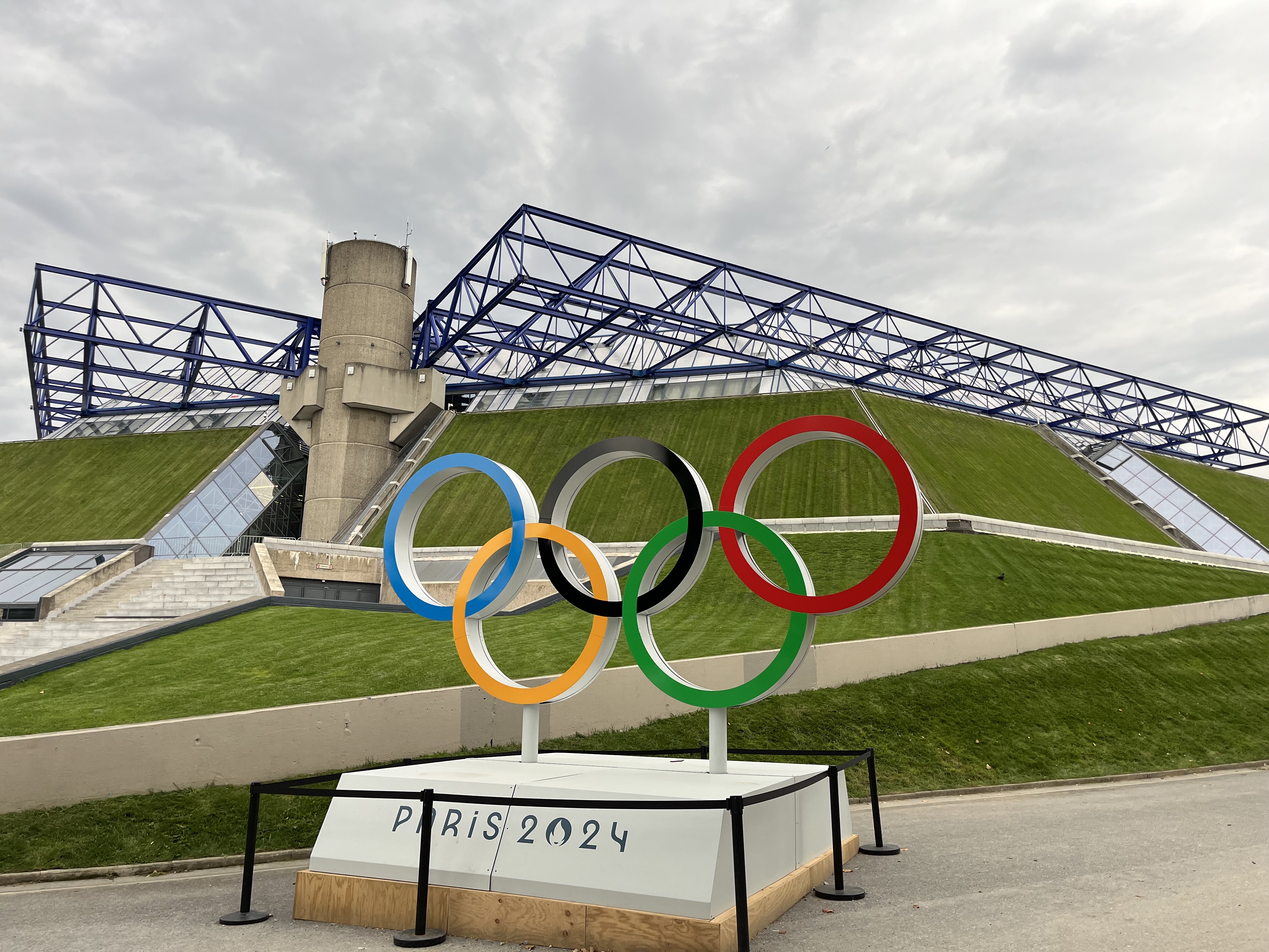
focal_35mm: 26
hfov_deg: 67.3
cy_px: 476
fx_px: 953
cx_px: 634
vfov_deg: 53.1
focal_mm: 5.1
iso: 50
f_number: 1.6
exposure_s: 1/319
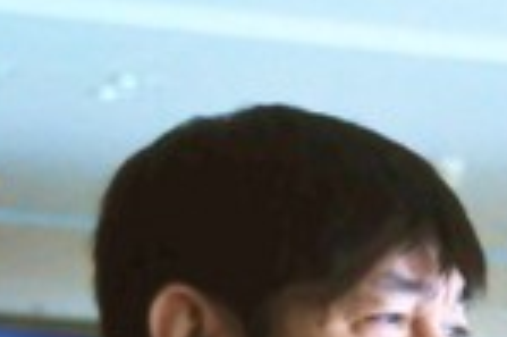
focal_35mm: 386
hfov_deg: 5.2
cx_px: 997
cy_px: 628
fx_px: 5430
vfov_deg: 3.5
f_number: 4.5
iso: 1000
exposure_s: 1/80
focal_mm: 48
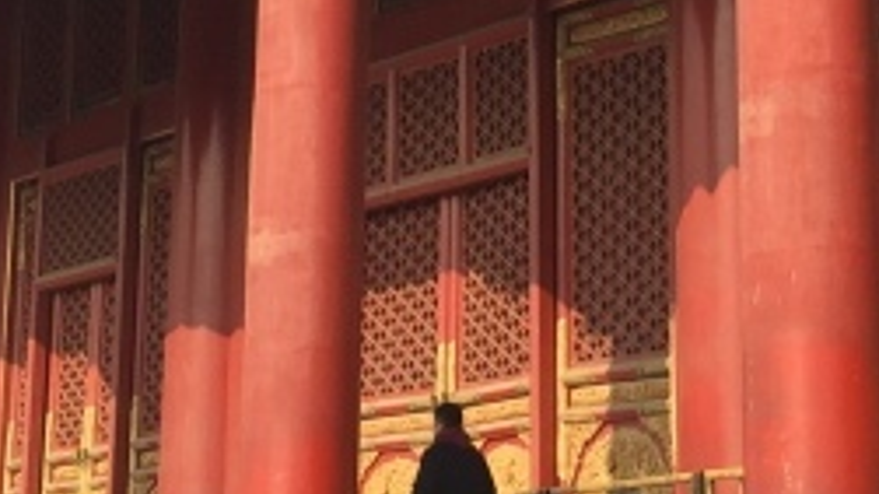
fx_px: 3006
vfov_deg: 9.0
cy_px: -424
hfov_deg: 16.5
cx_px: 679
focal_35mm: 129
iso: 32
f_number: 2.2
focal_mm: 4.15
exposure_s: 1/1099
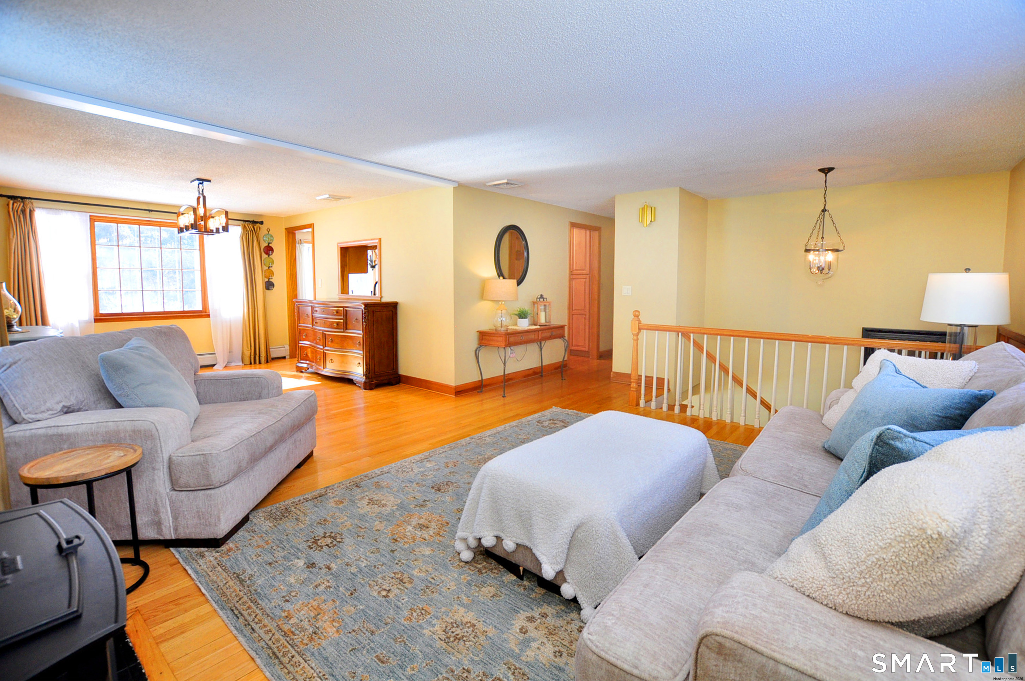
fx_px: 427
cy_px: 340
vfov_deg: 77.2
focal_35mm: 15
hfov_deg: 100.5
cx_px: 512
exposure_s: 1/100
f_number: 5
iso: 400
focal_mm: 10
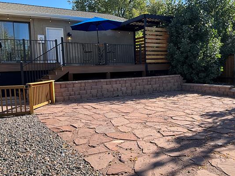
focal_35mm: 35
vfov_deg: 40.7
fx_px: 237
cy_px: 89
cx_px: 134
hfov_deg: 52.5
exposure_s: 1/842
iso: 25
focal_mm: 3
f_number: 1.8
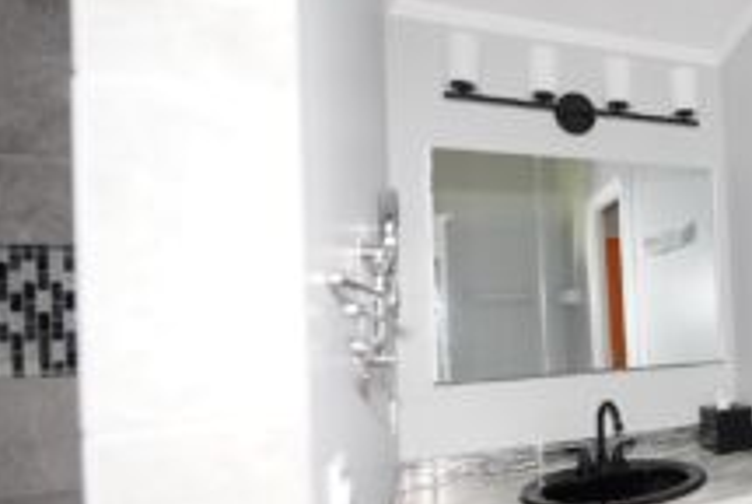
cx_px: 686
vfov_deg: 49.2
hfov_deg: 58.5
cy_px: 313
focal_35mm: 26
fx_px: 544
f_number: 2
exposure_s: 1/160
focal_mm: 14
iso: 3200
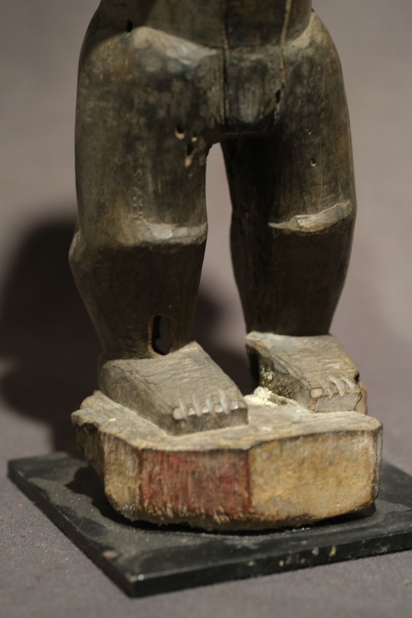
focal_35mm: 90
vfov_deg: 22.6
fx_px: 1545
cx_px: 206
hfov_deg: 15.2
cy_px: 309
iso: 800
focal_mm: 60
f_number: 4
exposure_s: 1/42
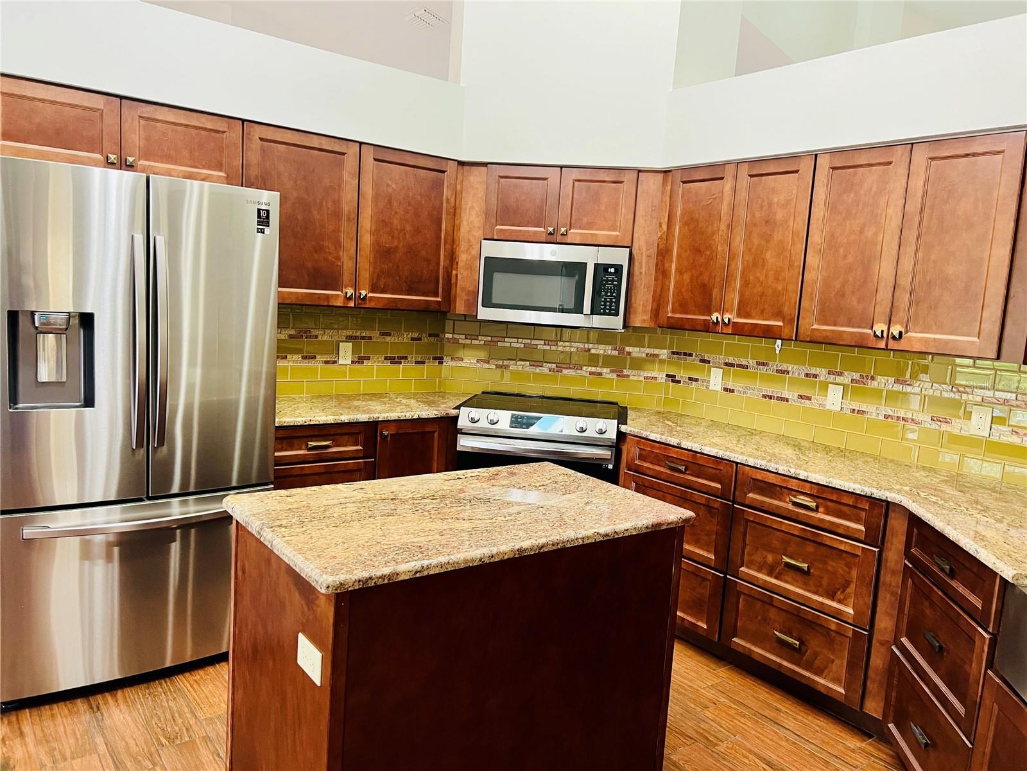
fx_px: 771
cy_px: 386
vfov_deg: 53.1
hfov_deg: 67.3
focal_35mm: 26
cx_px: 514
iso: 200
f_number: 1.5
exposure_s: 1/60
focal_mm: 5.7
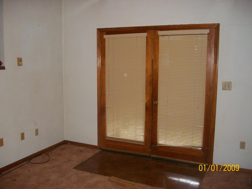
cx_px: 126
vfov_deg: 41.8
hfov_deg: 54.0
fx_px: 248
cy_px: 94
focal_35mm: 34
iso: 160
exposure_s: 1/60
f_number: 2.8
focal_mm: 5.7
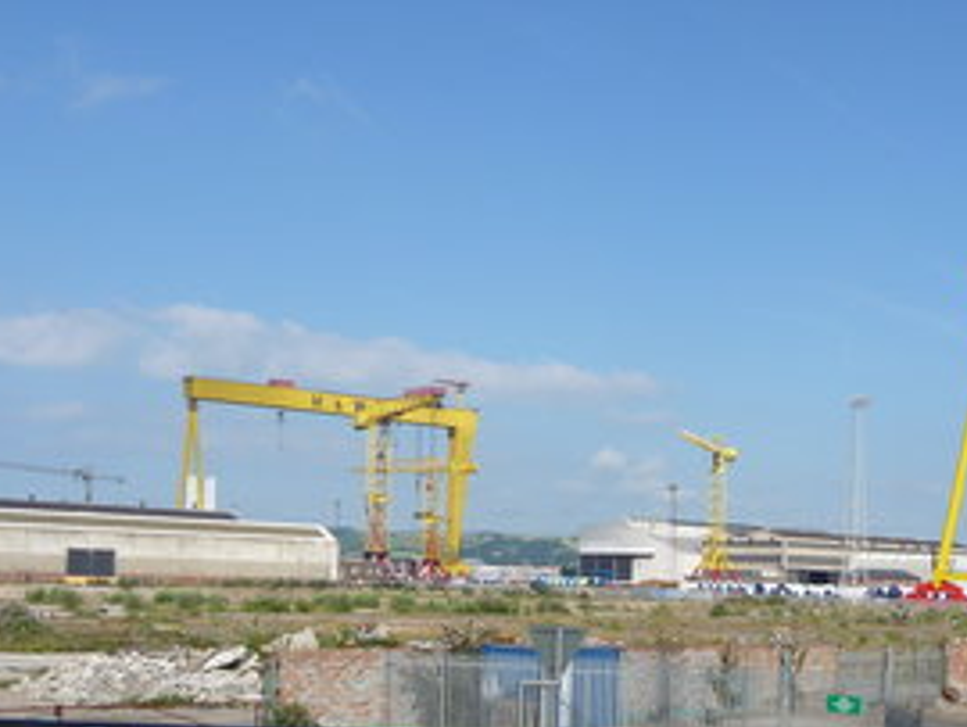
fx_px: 1398
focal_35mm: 50
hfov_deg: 37.7
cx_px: 659
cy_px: 598
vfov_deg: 28.4
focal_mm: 5
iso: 100
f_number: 3.4
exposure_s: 1/1300
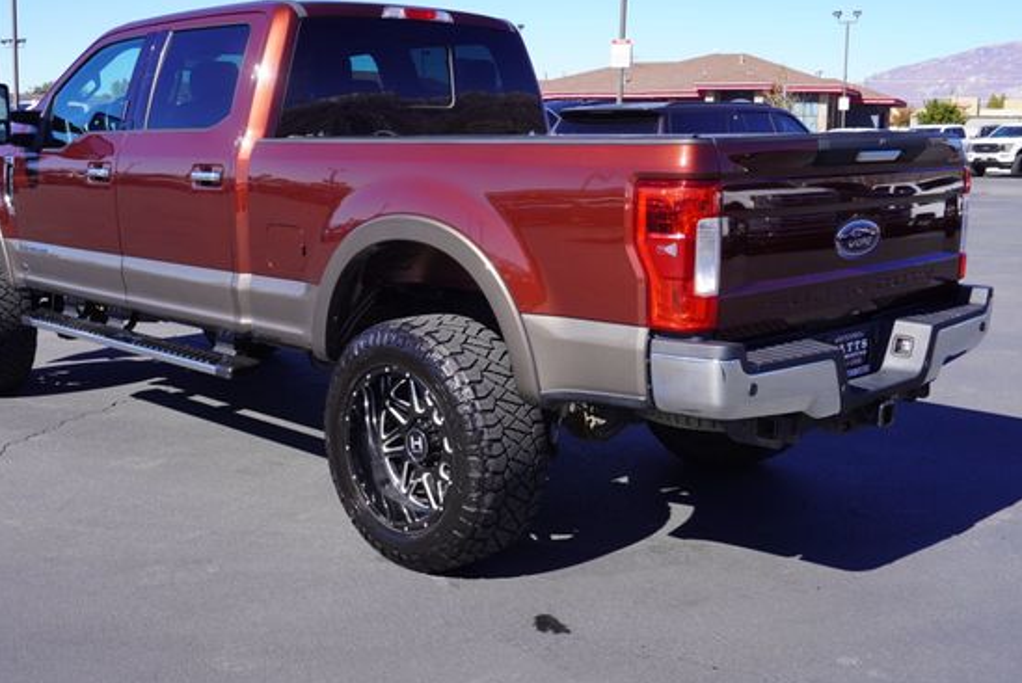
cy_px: 298
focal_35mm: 42
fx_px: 1193
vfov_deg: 31.9
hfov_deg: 46.3
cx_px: 460
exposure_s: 1/125
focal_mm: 24
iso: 100
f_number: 9
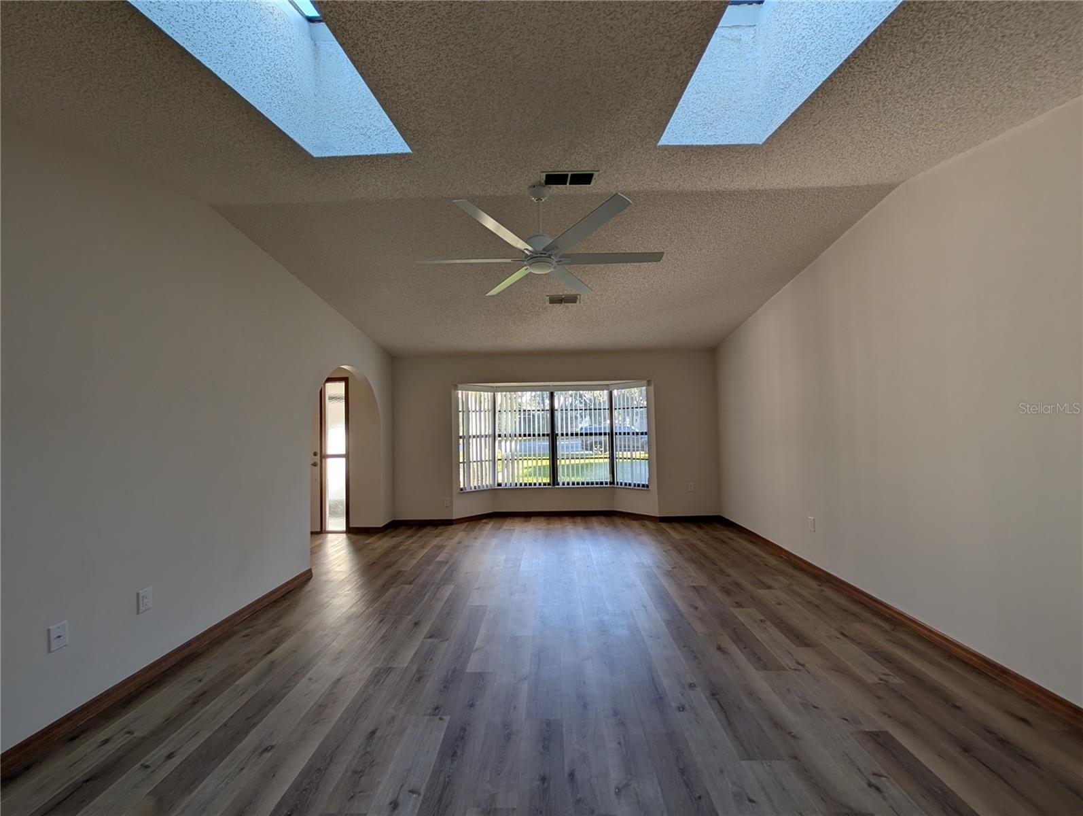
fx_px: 376
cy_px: 408
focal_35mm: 12
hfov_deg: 110.5
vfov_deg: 94.6
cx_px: 542
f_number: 1.7
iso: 48
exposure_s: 1/107
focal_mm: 2.02
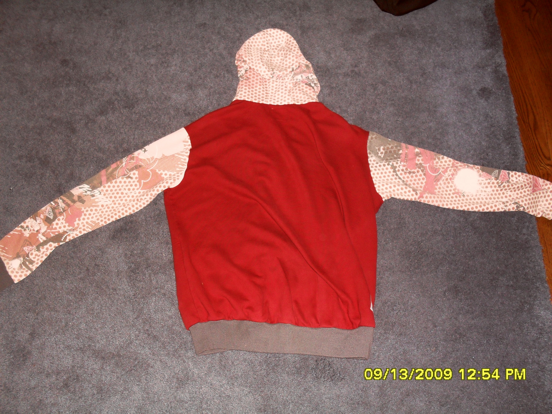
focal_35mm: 35
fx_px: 558
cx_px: 276
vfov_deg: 40.7
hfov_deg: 52.6
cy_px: 207
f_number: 3.2
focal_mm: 6.3
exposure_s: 1/45
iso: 200
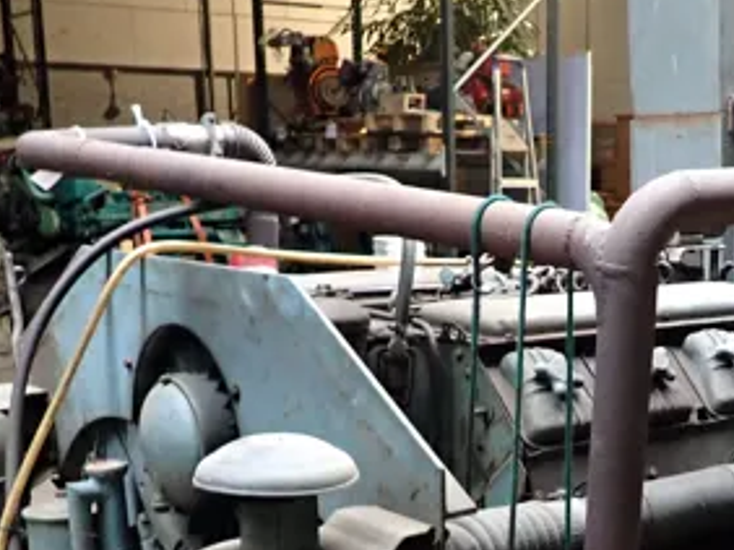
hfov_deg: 34.7
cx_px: 487
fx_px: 1165
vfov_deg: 25.6
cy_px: 504
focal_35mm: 55
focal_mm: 4.5
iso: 640
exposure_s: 1/30
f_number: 2
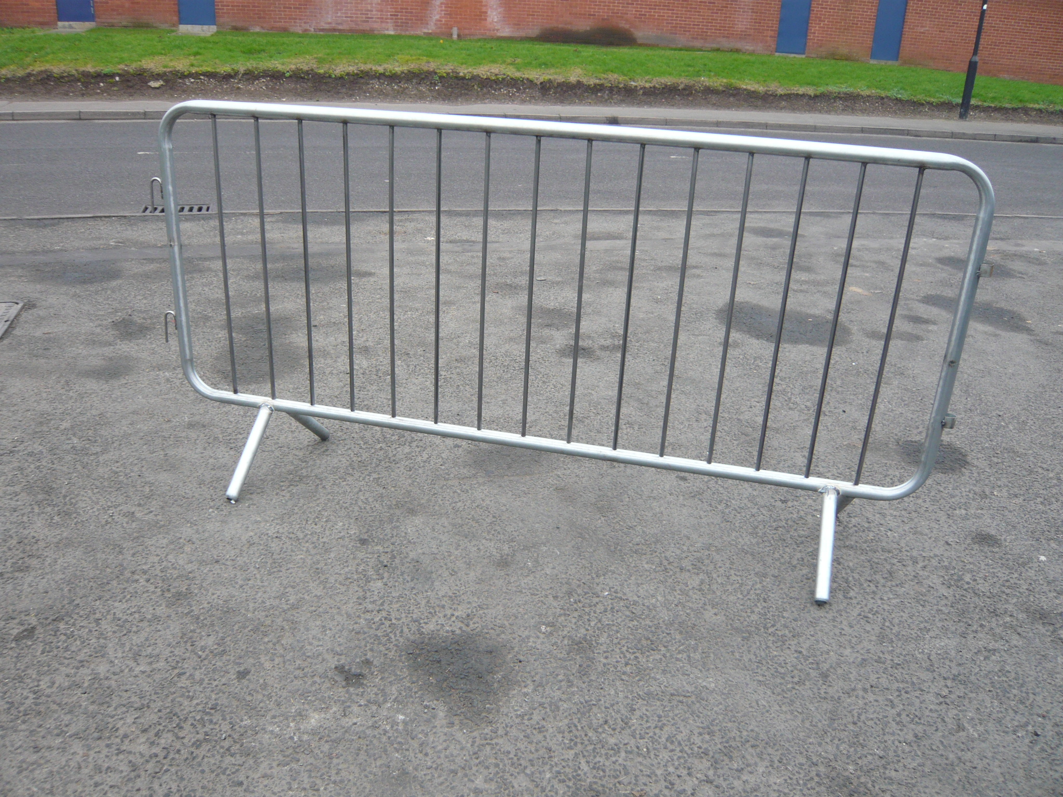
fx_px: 860
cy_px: 398
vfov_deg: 49.7
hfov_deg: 63.4
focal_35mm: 28
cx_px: 532
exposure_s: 1/40
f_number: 2.8
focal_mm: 4.6
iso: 100
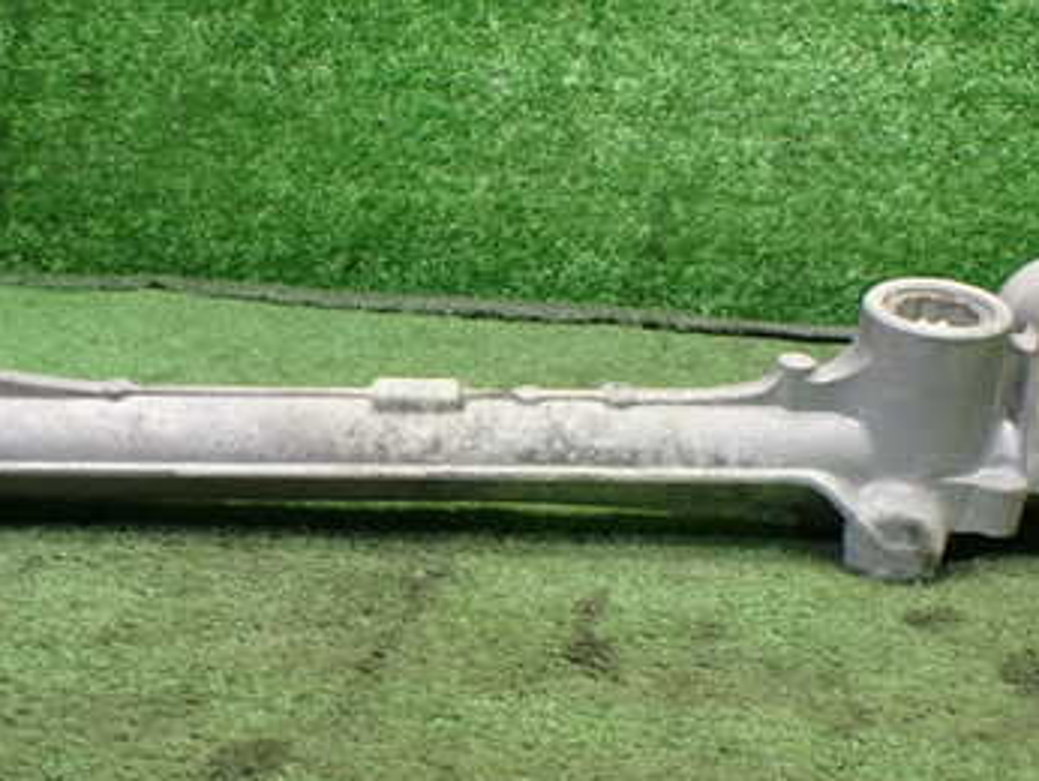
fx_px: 1562
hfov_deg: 36.7
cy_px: 505
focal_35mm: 52
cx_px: 414
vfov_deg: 27.9
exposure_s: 1/125
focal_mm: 5.4
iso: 800
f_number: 2.3
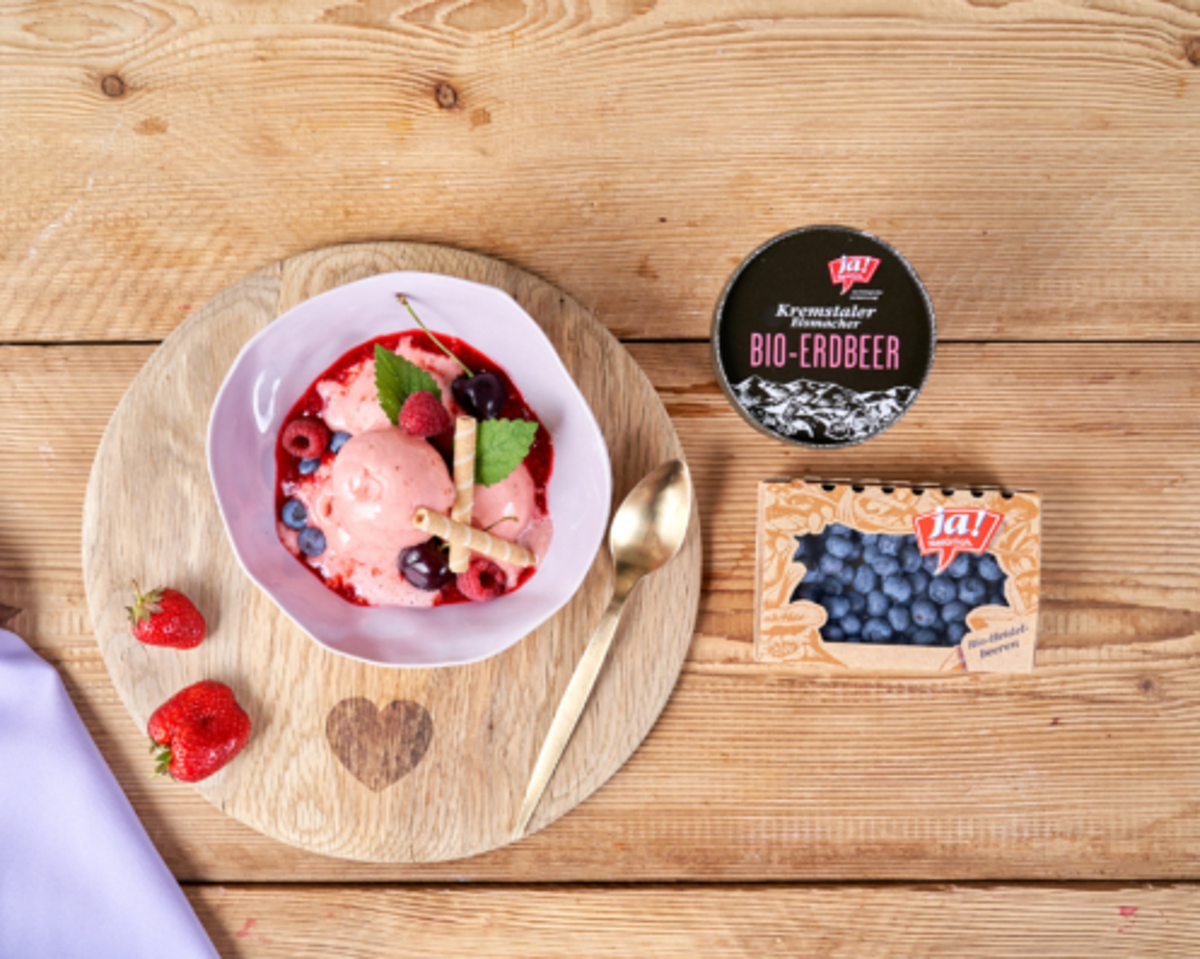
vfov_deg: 43.3
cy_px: 481
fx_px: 1207
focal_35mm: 34
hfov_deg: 52.8
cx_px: 570
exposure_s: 1/250
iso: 100
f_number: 8
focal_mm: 30
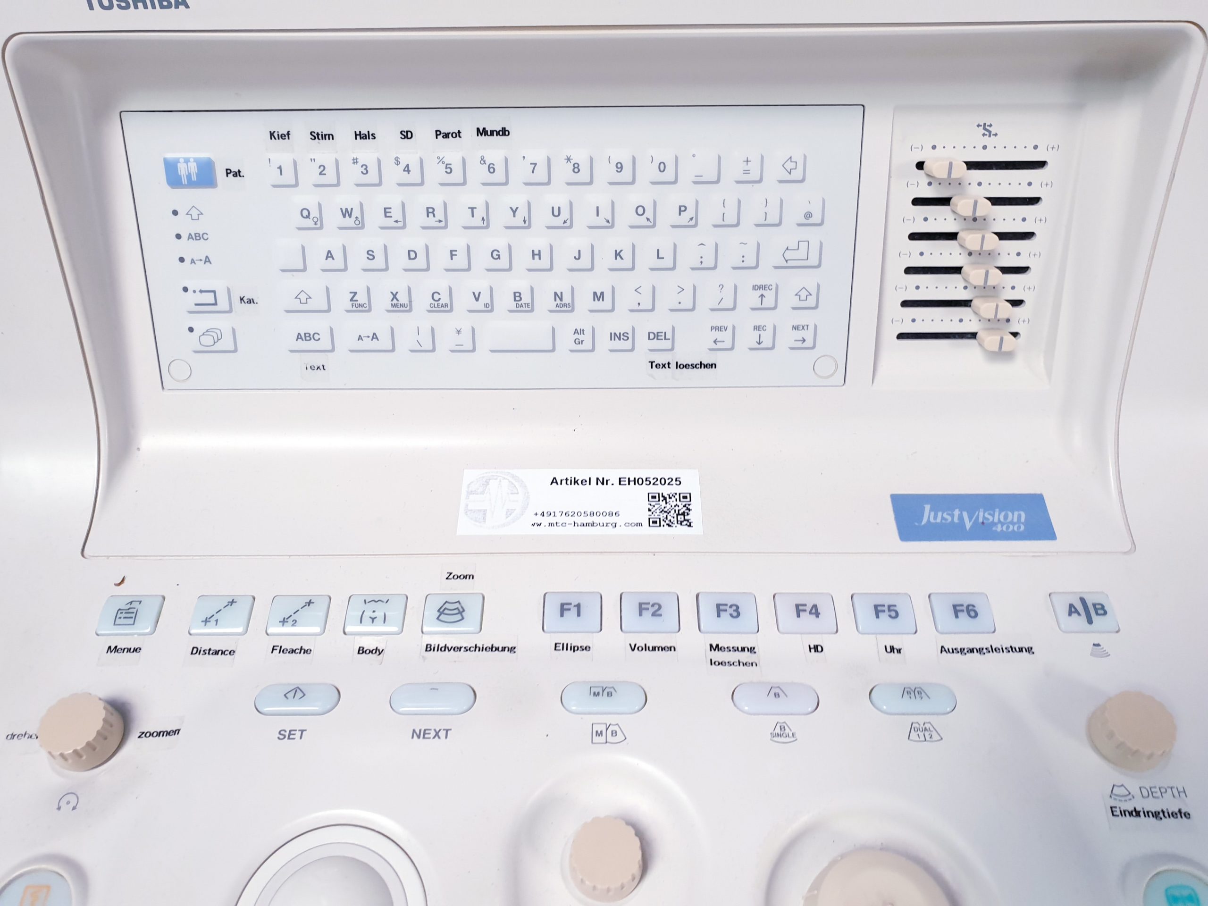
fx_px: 907
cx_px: 604
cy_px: 453
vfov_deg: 53.1
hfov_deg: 67.3
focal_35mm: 26
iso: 160
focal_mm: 4.3
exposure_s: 1/50
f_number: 2.4
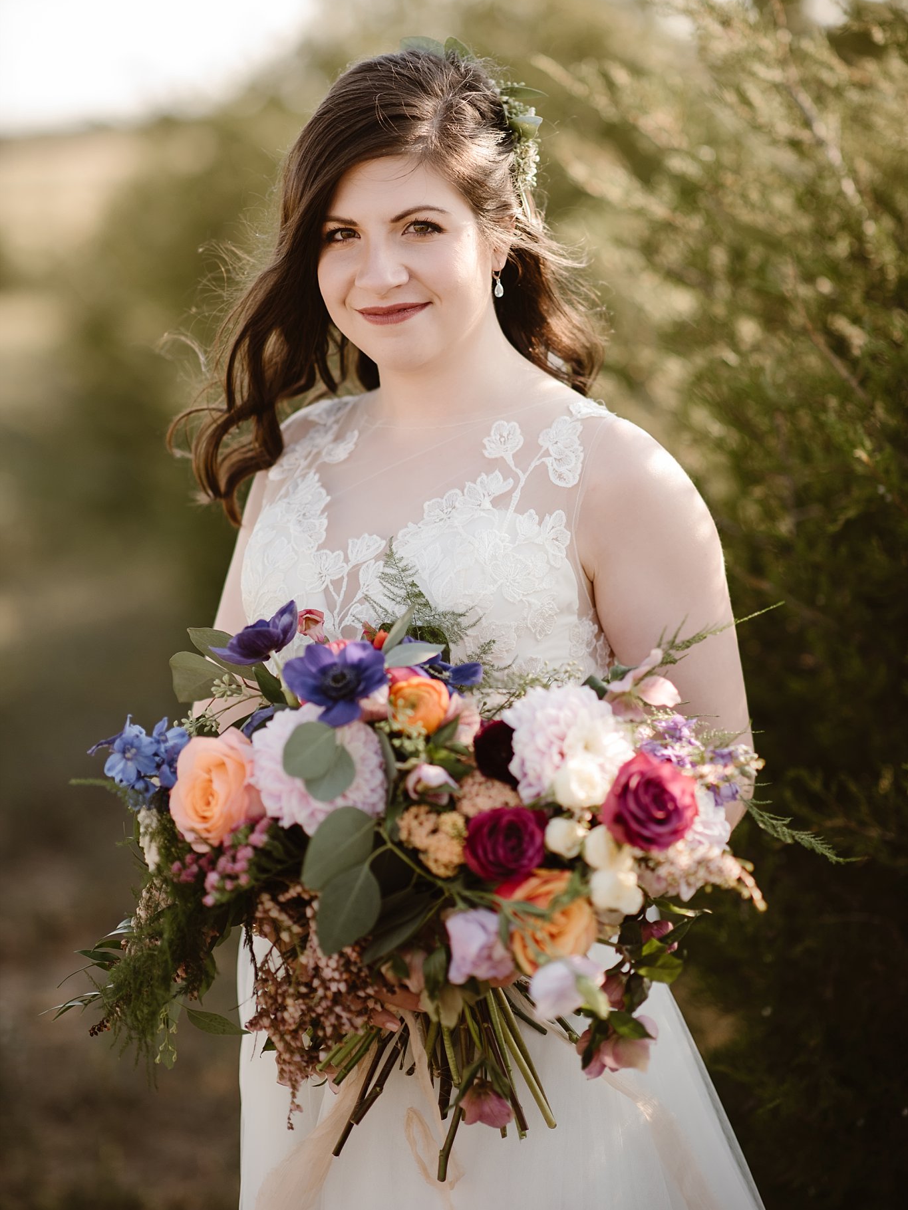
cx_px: 454
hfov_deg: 16.1
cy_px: 554
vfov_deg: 21.3
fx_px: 3218
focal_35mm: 92
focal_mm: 85
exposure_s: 1/2000
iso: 200
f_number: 1.8
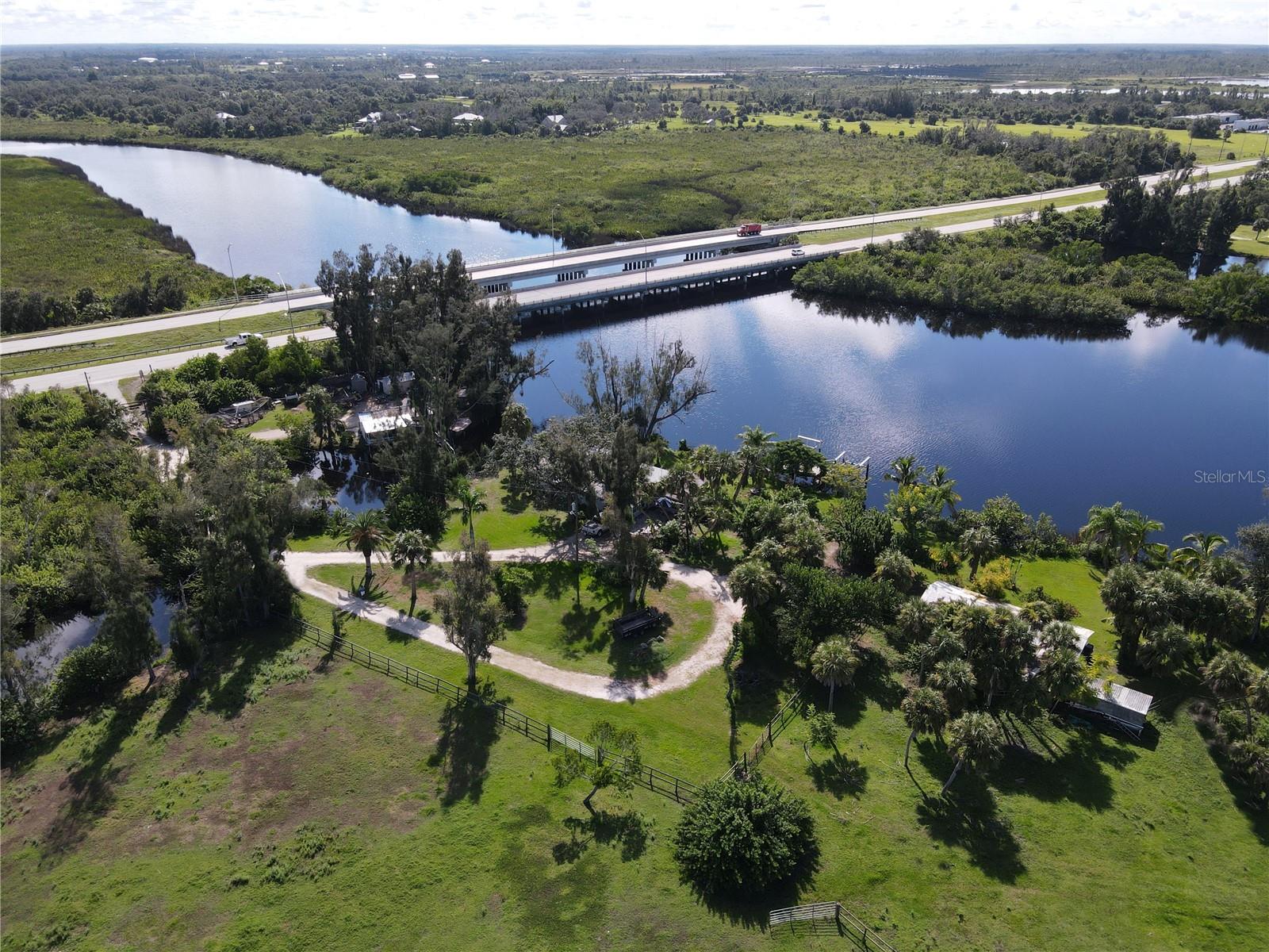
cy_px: 476
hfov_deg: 71.6
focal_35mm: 24
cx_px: 634
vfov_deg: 56.8
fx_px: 880
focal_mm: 4.5
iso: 100
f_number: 2.8
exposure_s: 1/500
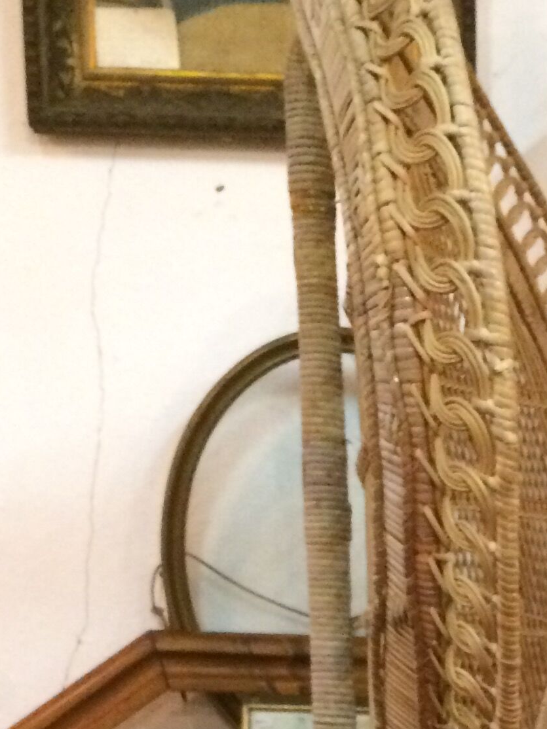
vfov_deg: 21.2
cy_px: 910
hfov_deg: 16.9
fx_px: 1792
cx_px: 569
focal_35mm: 85
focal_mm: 4.15
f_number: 2.2
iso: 250
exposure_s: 1/17
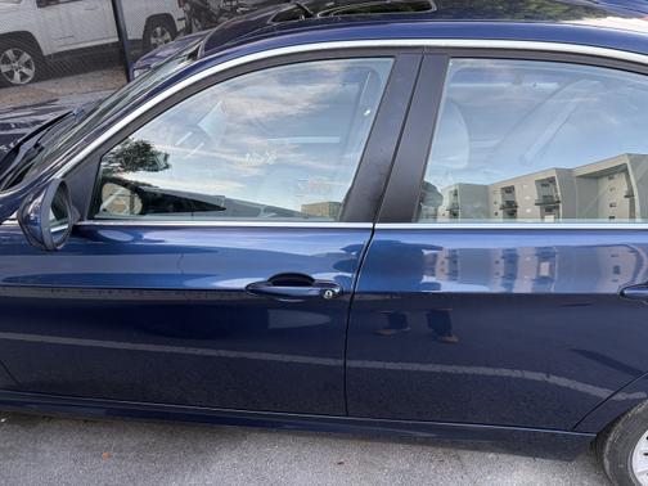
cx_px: 324
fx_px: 487
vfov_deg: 53.1
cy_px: 243
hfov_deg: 67.3
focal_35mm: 26
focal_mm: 5.96
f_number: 1.6
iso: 100
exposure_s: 1/122
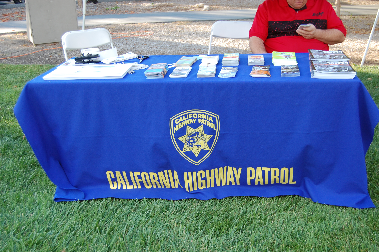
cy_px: 126
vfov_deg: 29.8
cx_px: 190
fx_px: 473
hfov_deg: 43.6
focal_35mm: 45
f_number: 5.6
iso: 360
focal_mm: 30
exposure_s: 1/125
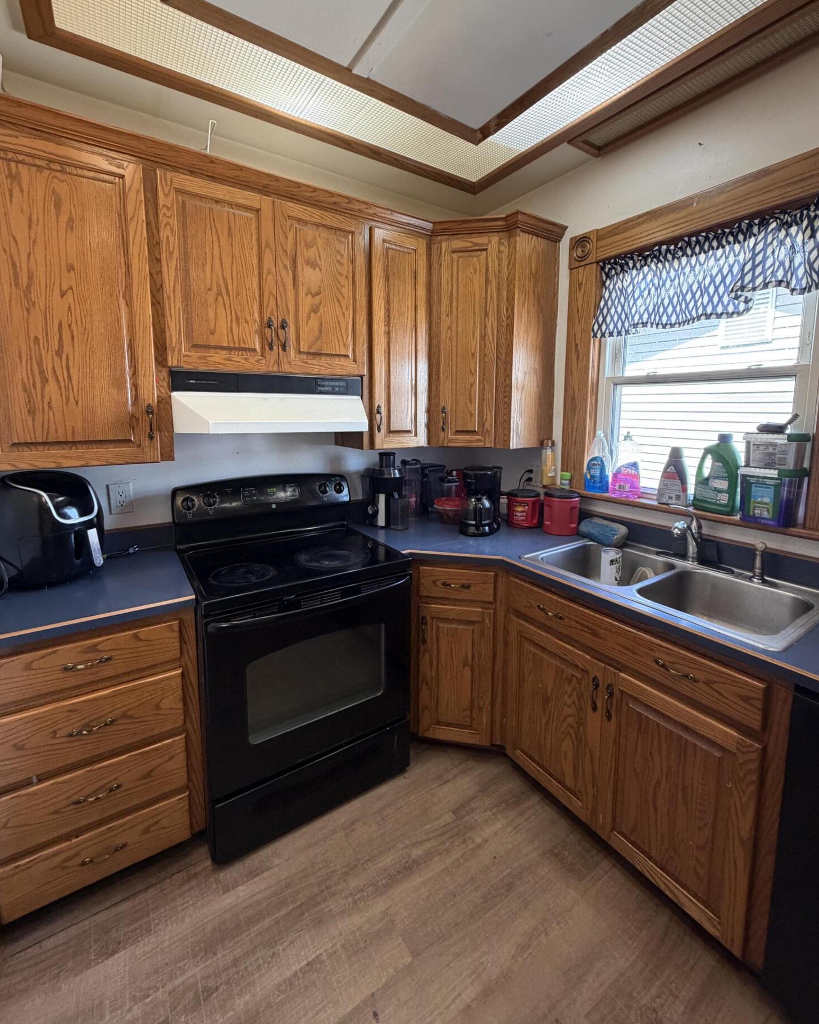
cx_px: 406
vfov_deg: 96.5
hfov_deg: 84.0
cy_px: 465
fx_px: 454
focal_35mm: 15
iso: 250
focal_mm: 2.22
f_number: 2.2
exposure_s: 1/60
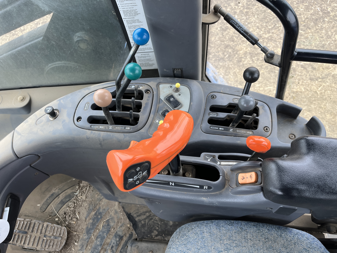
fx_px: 253
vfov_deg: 53.1
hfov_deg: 67.3
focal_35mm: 26
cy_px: 126
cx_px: 168
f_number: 1.6
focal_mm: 5.1
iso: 64
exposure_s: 1/122
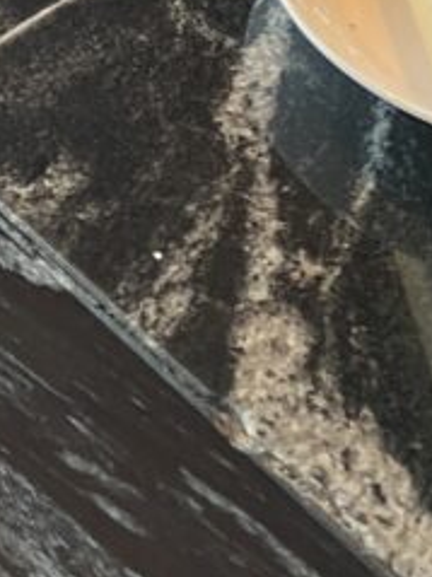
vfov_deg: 14.3
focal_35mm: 120
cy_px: -495
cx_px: -99
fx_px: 1999
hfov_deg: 12.0
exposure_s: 1/60
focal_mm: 3.99
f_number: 1.8
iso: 64
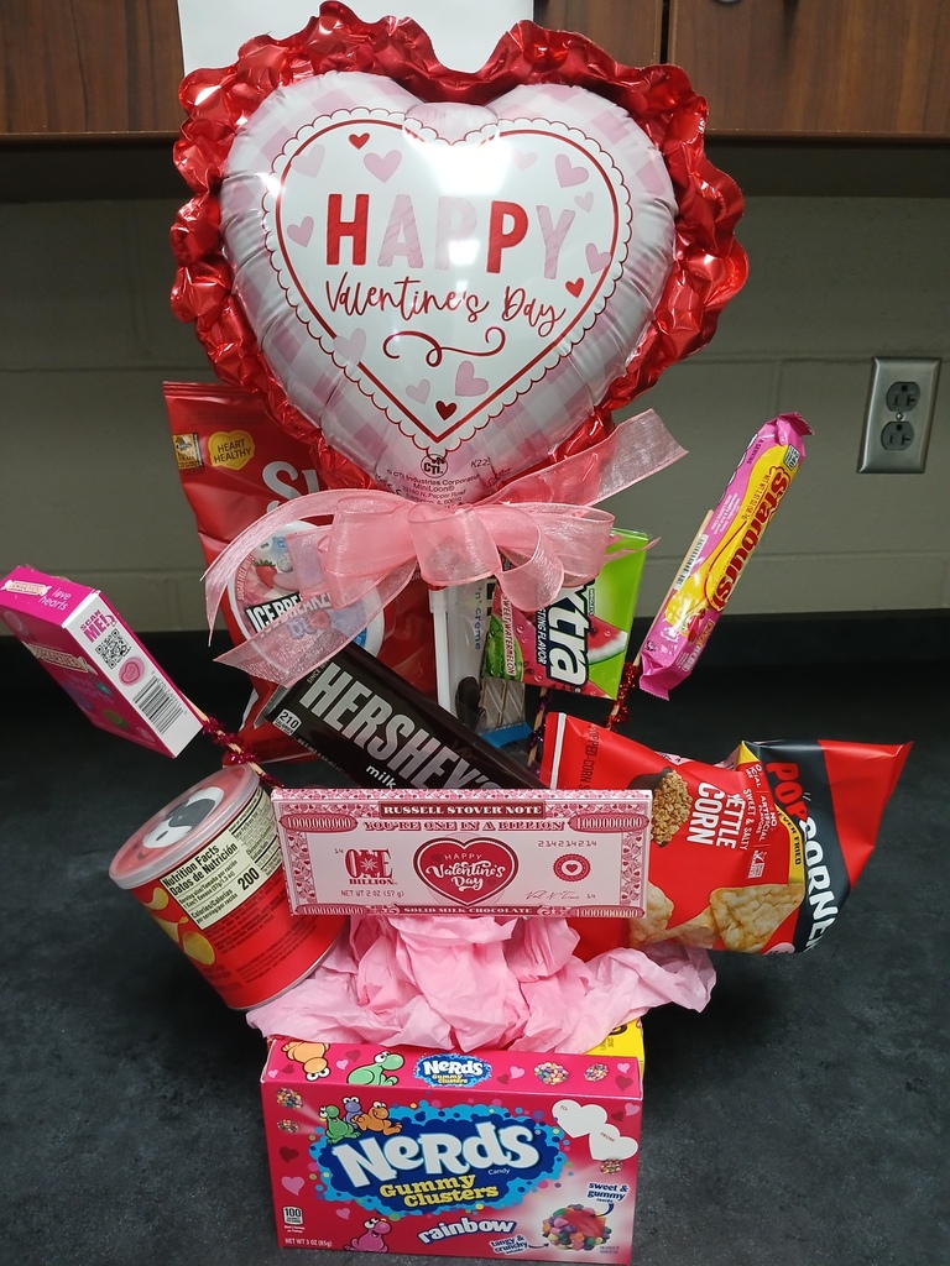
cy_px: 633
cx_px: 475
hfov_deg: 53.1
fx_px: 951
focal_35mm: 26
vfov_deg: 67.3
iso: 250
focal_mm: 3.98
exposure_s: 1/60
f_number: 1.8
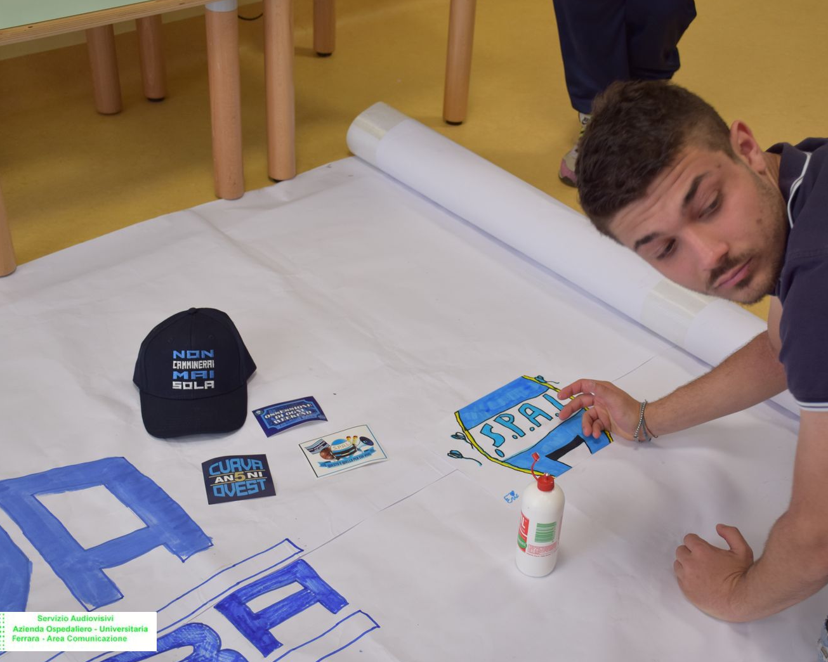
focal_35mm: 47
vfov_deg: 32.4
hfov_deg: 39.8
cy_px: 332
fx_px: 1141
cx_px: 455
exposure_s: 1/80
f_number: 4.5
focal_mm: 27
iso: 400
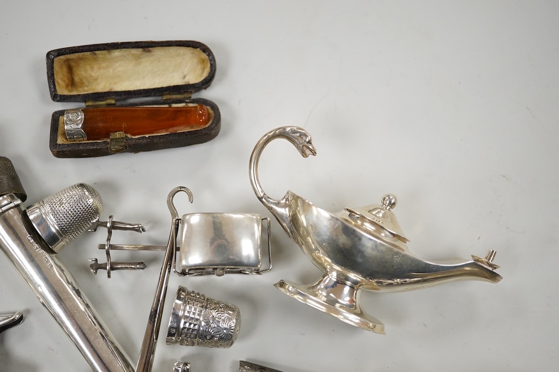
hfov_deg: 43.6
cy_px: 186
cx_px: 280
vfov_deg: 29.9
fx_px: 699
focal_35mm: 45
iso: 2500
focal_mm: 30
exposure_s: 1/640
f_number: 3.5
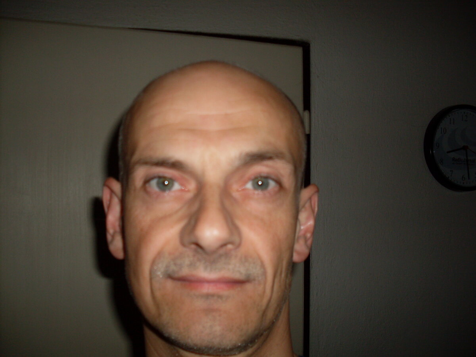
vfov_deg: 37.7
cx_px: 238
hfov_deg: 49.0
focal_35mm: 38
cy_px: 178
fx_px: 523
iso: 100
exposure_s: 1/45
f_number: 2.8
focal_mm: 6.3
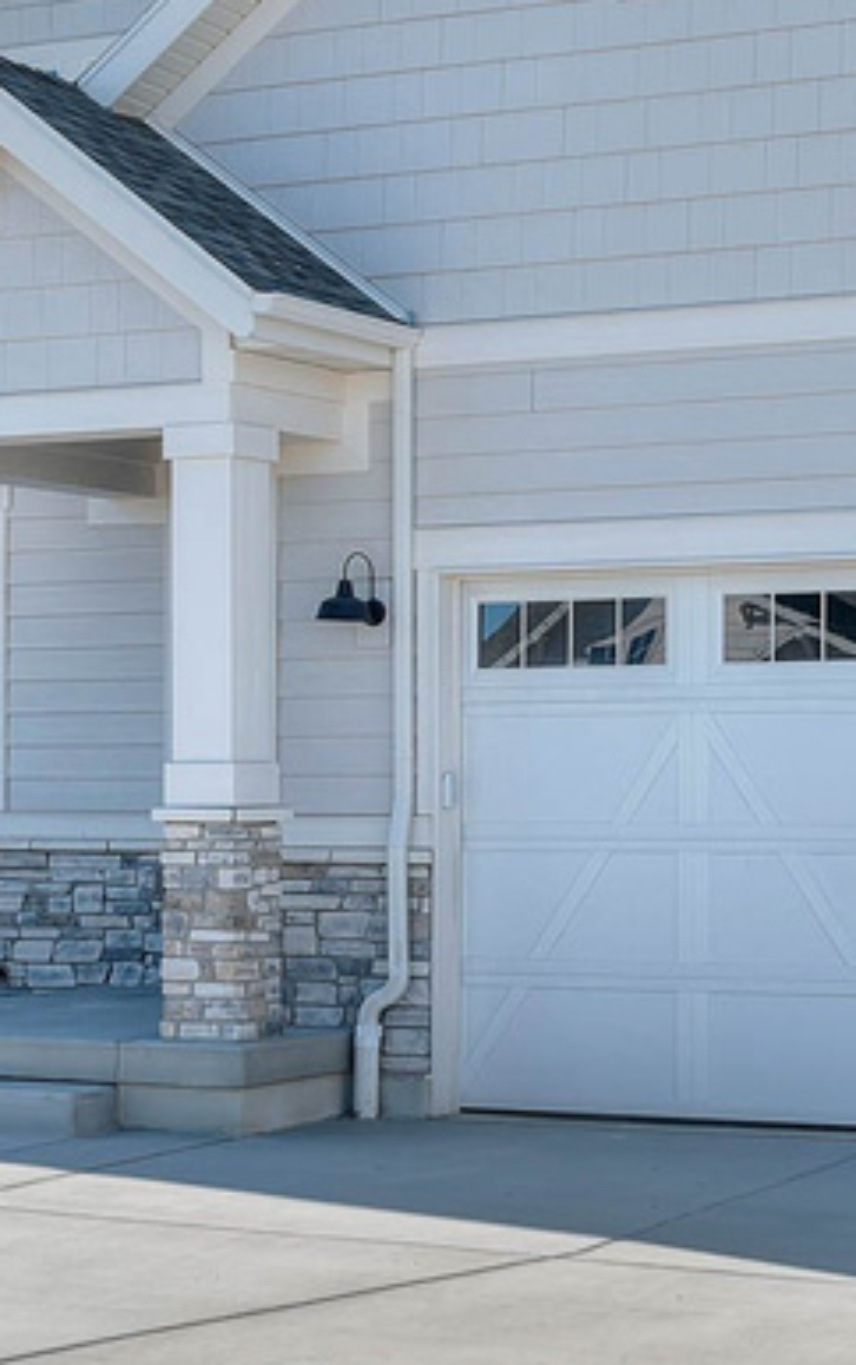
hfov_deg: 16.1
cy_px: 460
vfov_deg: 25.4
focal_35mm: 81
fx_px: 3017
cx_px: 584
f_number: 8
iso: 320
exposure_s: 1/125
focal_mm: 30
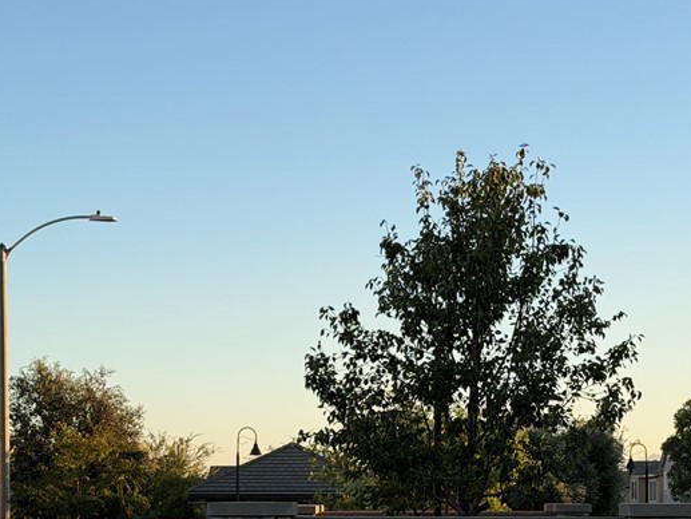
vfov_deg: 15.5
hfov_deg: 20.5
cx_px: 485
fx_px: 1897
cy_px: 423
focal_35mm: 95
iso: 64
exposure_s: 1/1838
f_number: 1.78
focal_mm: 6.76
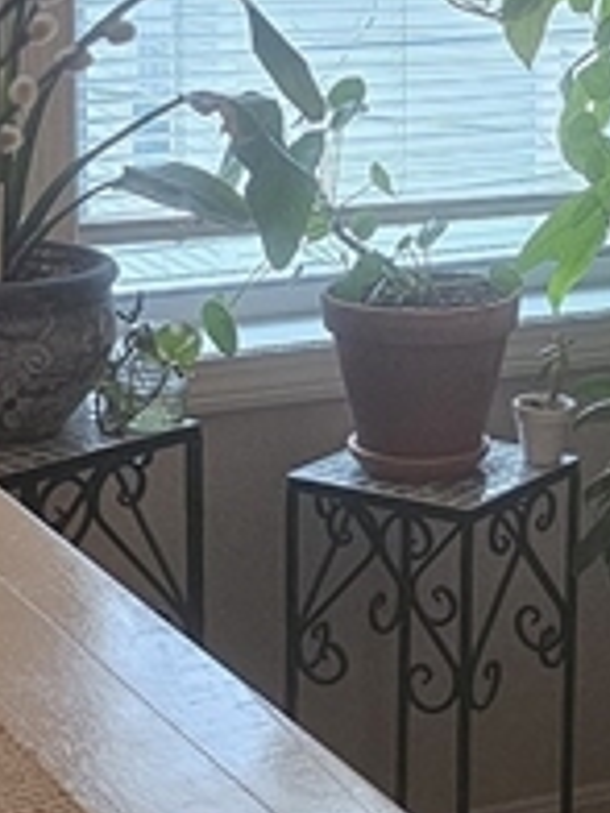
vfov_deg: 16.4
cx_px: 685
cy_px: 245
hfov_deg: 12.1
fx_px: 2820
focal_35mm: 120
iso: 500
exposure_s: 1/60
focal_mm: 6.3
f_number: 1.7
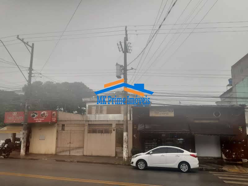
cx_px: 124
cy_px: 93
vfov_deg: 53.1
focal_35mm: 26
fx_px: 186
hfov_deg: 67.3
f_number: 1.7
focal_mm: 3.92
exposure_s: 1/188
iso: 40
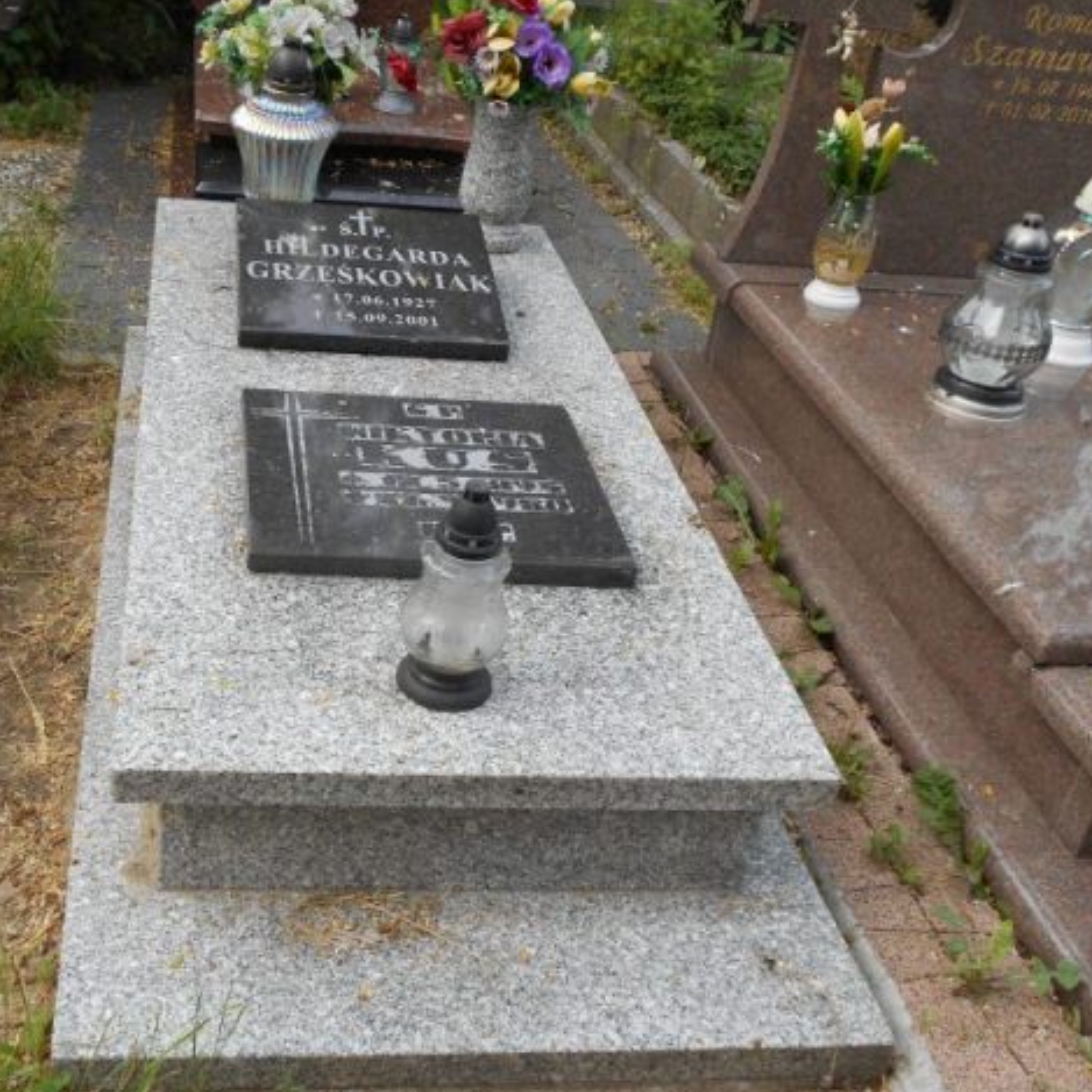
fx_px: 1463
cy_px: 549
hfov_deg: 40.5
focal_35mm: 41
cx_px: 370
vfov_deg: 40.9
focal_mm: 5.8
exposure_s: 1/250
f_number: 3.6
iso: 80
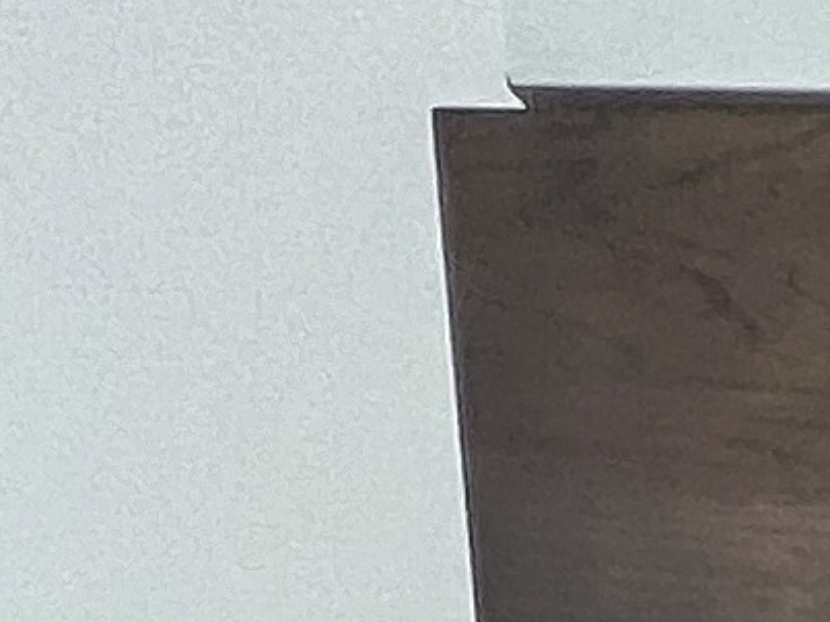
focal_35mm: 130
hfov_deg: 11.3
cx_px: 2268
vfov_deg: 7.2
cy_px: 2712
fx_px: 3116
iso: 32
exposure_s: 1/126
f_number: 1.8
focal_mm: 1.57
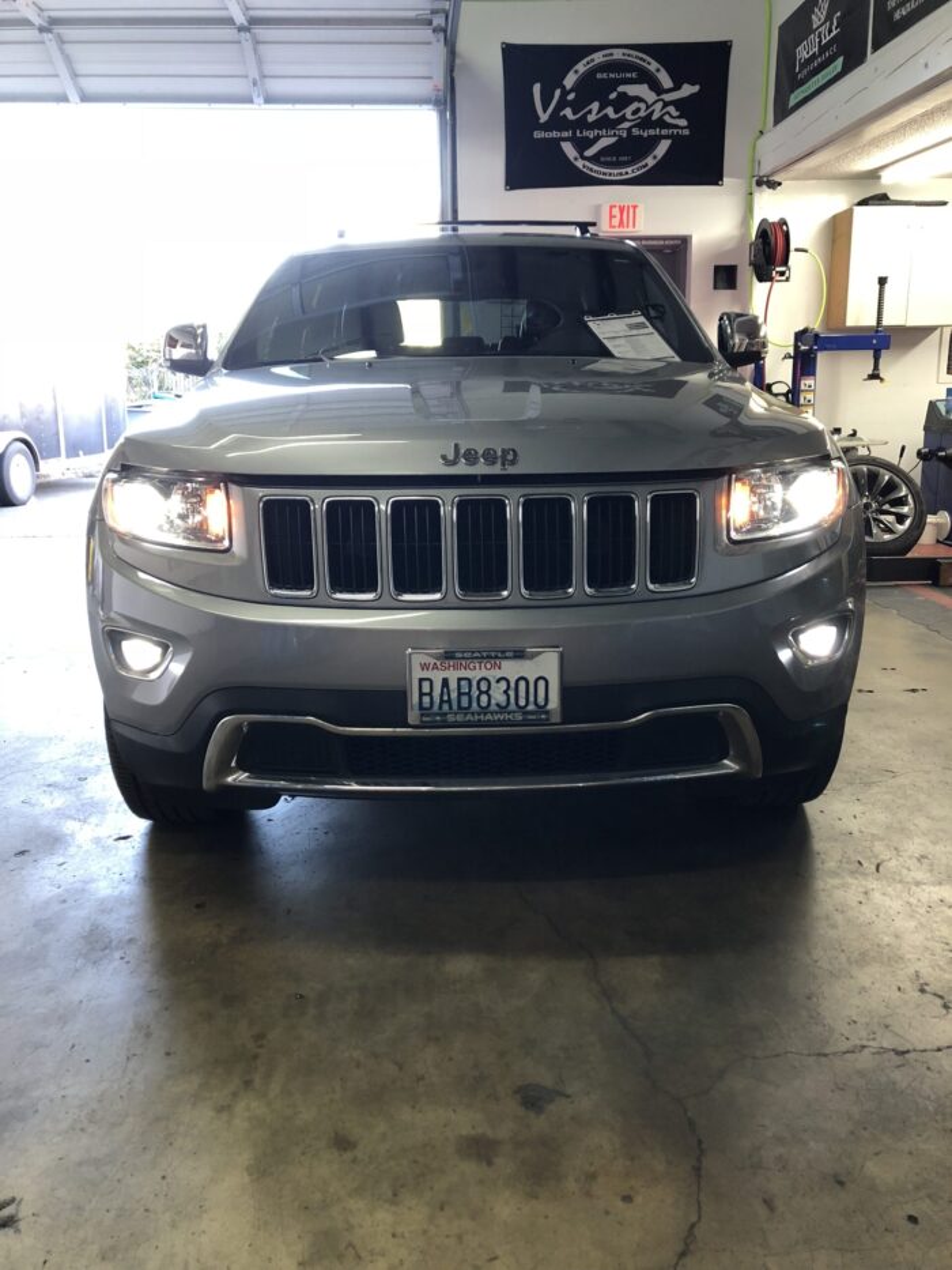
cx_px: 476
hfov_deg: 49.8
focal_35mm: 28
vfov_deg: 63.4
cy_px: 635
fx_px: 1026
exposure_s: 1/15
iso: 50
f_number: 1.8
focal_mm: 3.99
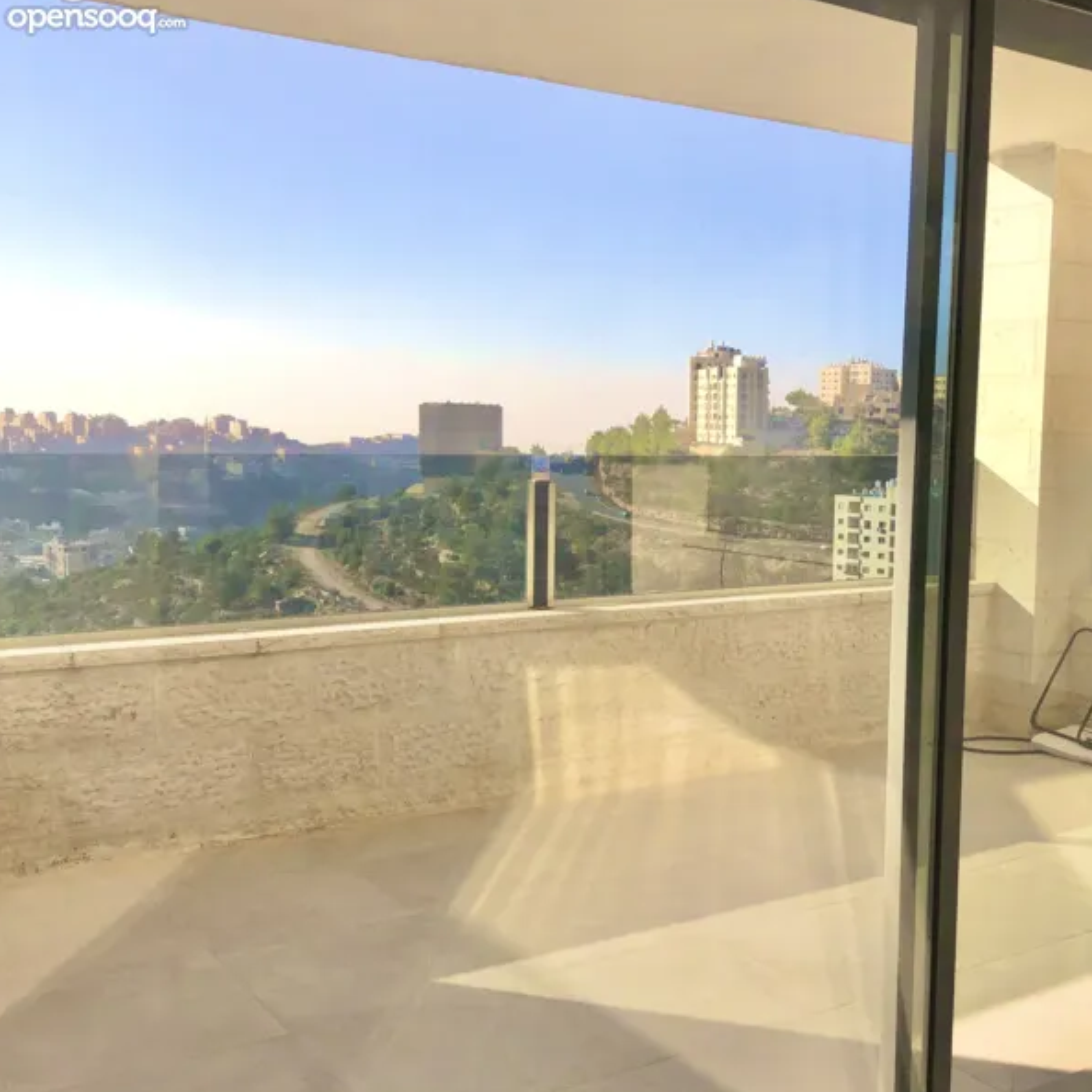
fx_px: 1428
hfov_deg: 41.2
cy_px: 561
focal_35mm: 40
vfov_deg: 41.9
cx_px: 756
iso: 20
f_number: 1.8
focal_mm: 3.99
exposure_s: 1/1200
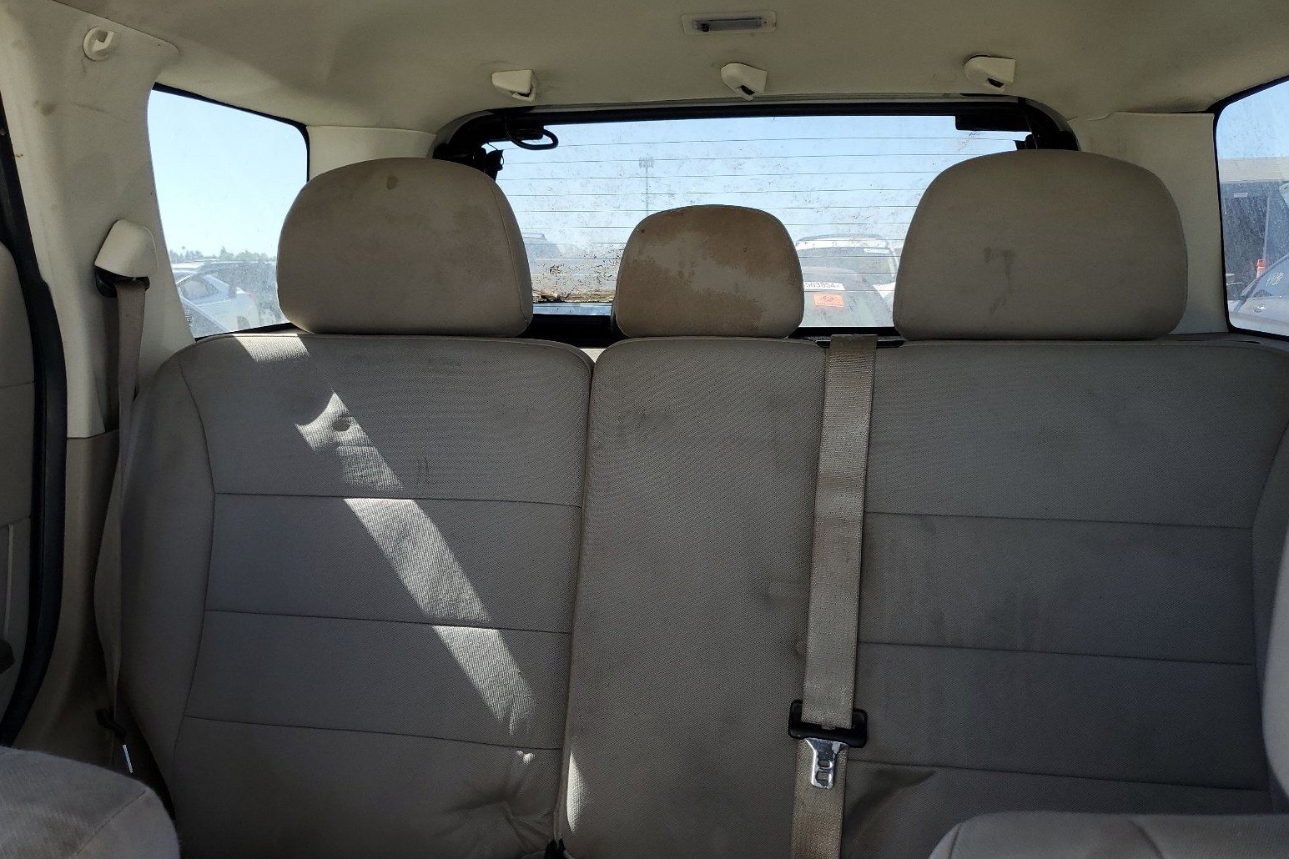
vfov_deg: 46.4
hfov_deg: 65.5
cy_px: 422
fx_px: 1002
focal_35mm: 28
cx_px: 645
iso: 50
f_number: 1.5
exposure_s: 1/217
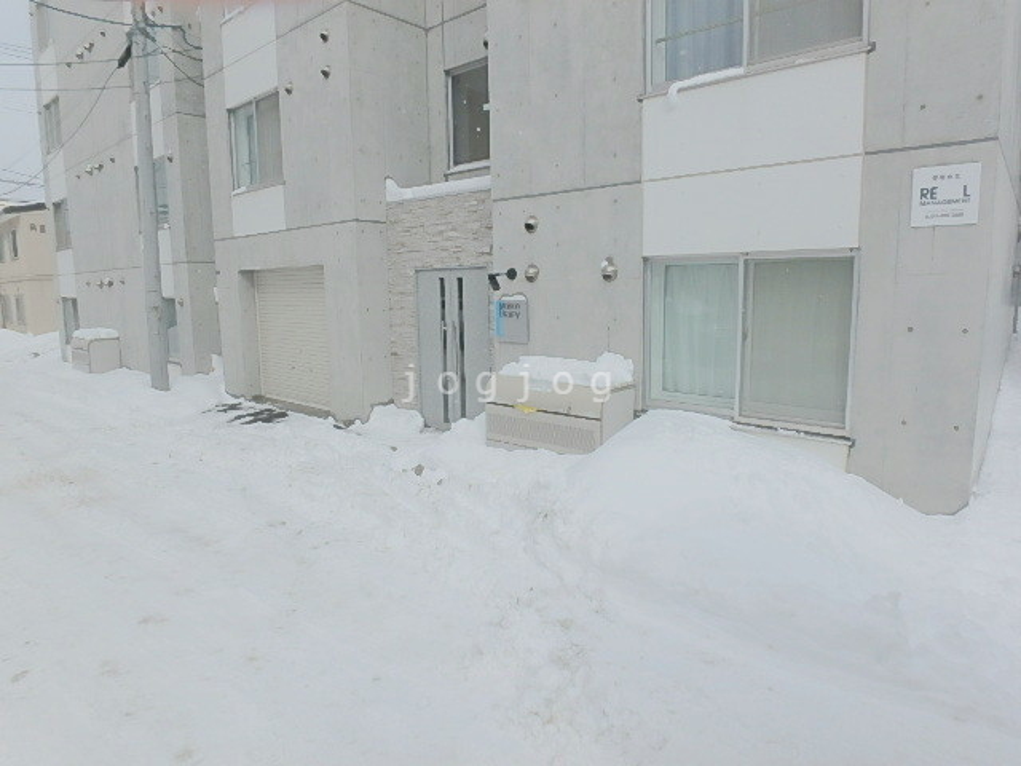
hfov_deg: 79.0
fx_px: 619
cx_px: 510
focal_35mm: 21
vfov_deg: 63.4
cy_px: 383
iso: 125
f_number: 6
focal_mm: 3.7
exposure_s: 1/1250
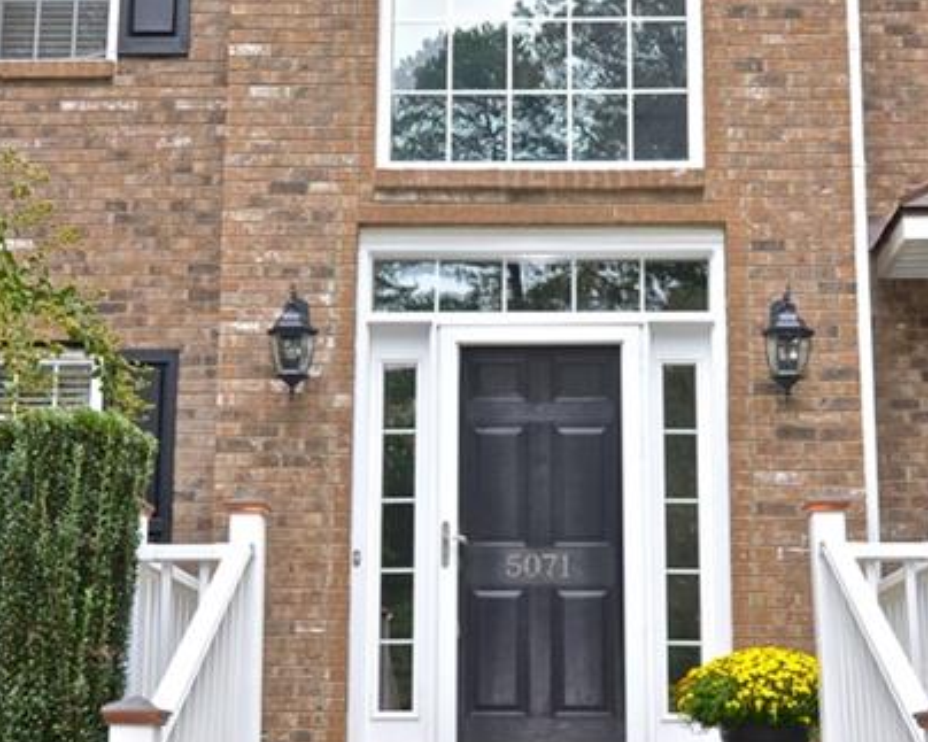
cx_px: 492
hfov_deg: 33.0
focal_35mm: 57
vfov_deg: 26.6
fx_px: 1565
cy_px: 442
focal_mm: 16
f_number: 5
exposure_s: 1/100
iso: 200
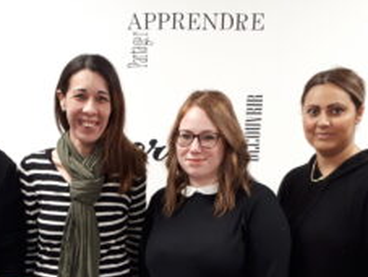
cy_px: 275
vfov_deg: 24.6
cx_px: 135
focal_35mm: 57
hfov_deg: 33.5
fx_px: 607
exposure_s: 1/25
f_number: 1.9
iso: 160
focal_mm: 3.6
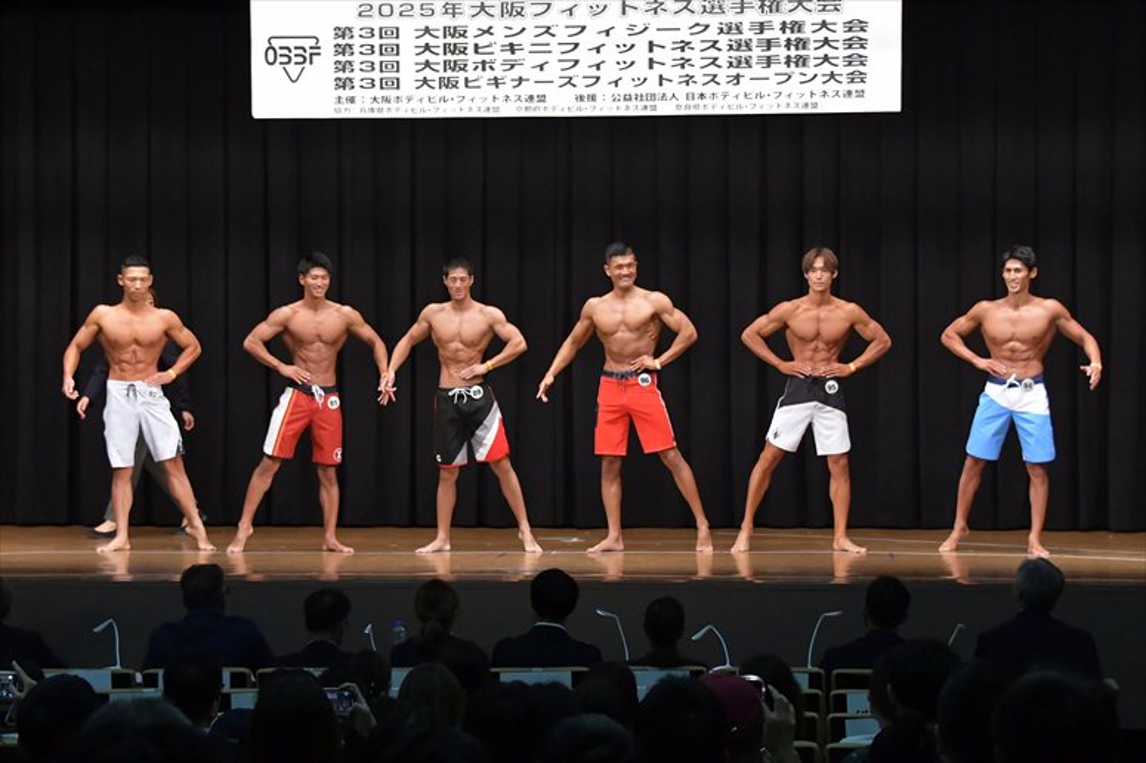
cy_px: 382
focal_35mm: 102
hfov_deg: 20.0
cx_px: 573
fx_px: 3245
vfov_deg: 13.4
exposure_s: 1/400
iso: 6400
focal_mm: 68
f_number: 5.6
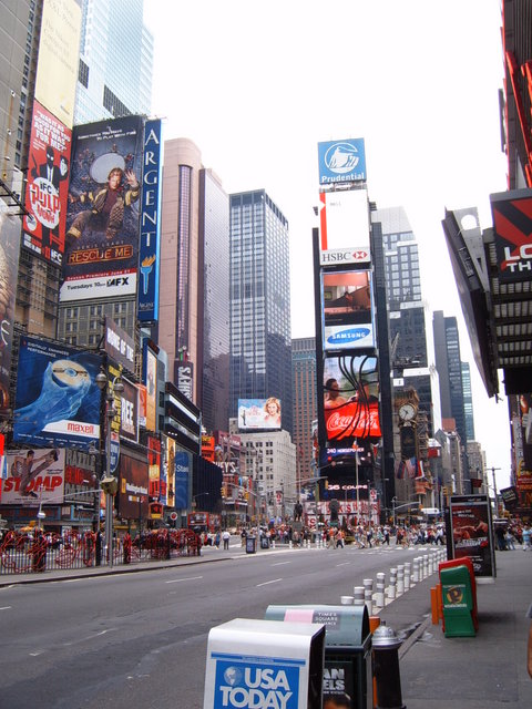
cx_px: 266
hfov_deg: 38.7
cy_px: 354
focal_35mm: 37
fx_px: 758
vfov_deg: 50.1
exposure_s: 1/90
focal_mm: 6.2
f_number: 6
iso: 63
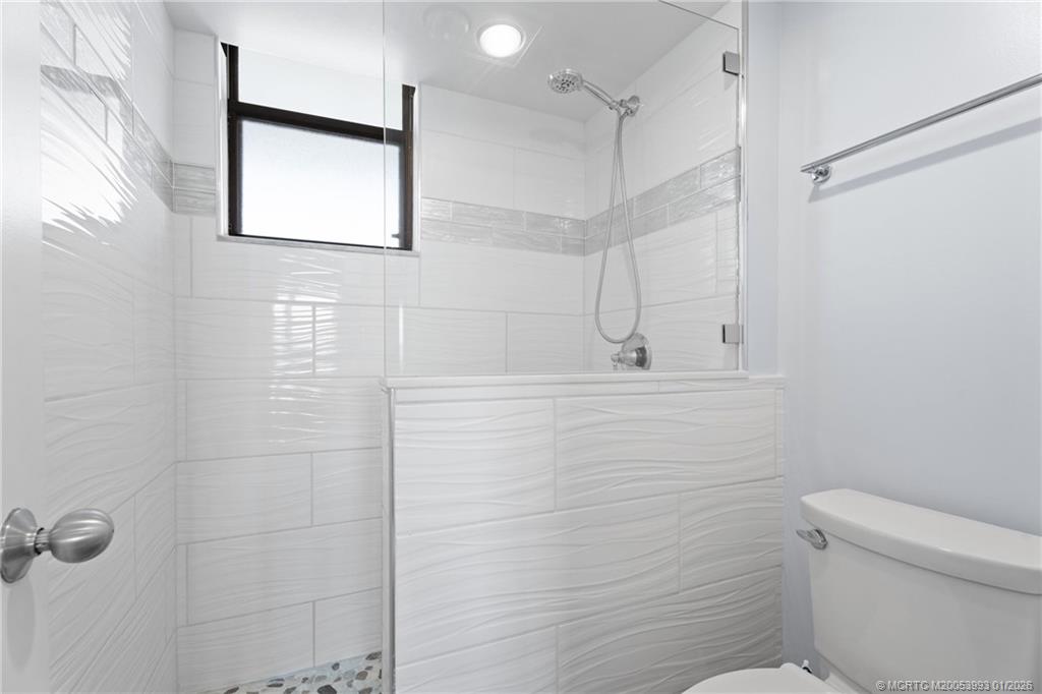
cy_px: 347
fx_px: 463
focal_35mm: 16
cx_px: 521
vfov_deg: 73.7
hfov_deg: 96.8
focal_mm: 16
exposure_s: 1/3
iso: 250
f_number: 9
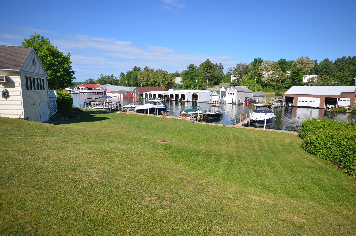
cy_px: 118
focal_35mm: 21
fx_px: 207
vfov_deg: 59.3
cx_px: 178
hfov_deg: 81.3
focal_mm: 14
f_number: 8
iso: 100
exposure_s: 1/250
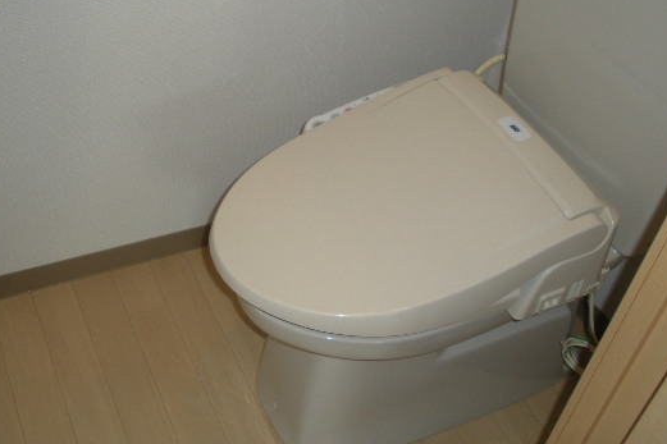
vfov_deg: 29.1
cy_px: 157
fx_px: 852
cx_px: 315
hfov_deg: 42.7
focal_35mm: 46
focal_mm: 6.3
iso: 64
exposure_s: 1/30
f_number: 3.5
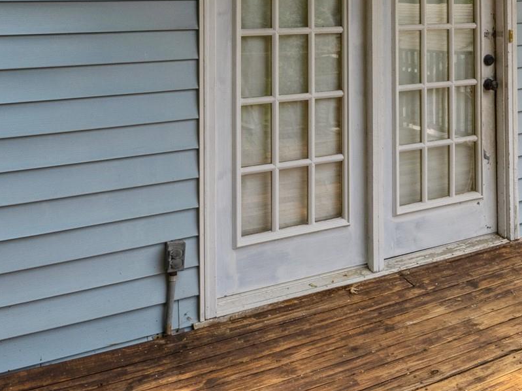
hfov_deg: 43.7
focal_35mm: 41
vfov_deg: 31.6
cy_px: -27
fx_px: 618
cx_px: 416
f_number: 8
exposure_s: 1/200
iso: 200
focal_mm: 8
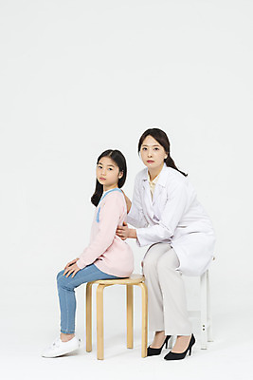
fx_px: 821
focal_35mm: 78
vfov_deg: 26.0
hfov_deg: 17.5
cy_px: 190
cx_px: 126
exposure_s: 1/100
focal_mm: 78
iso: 100
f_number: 16
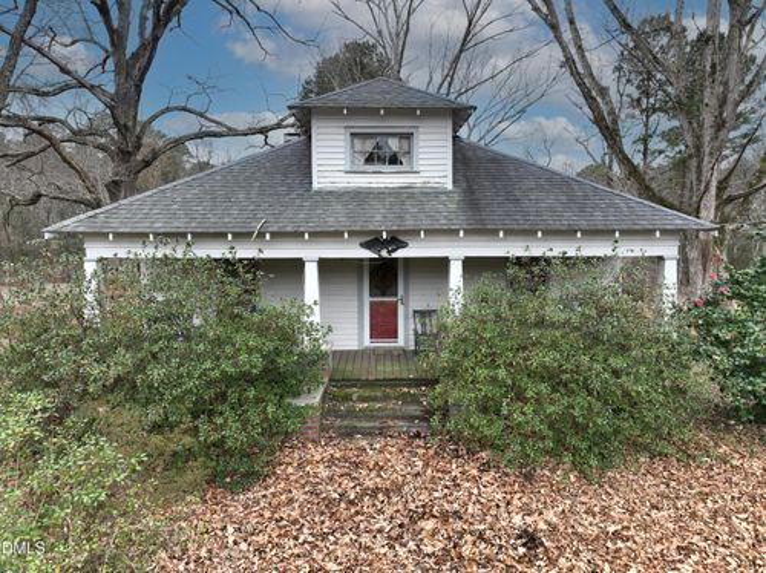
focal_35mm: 24
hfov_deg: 71.6
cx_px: 383
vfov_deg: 56.7
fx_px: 531
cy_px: 286
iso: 100
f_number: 3.2
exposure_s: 1/200
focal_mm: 12.29
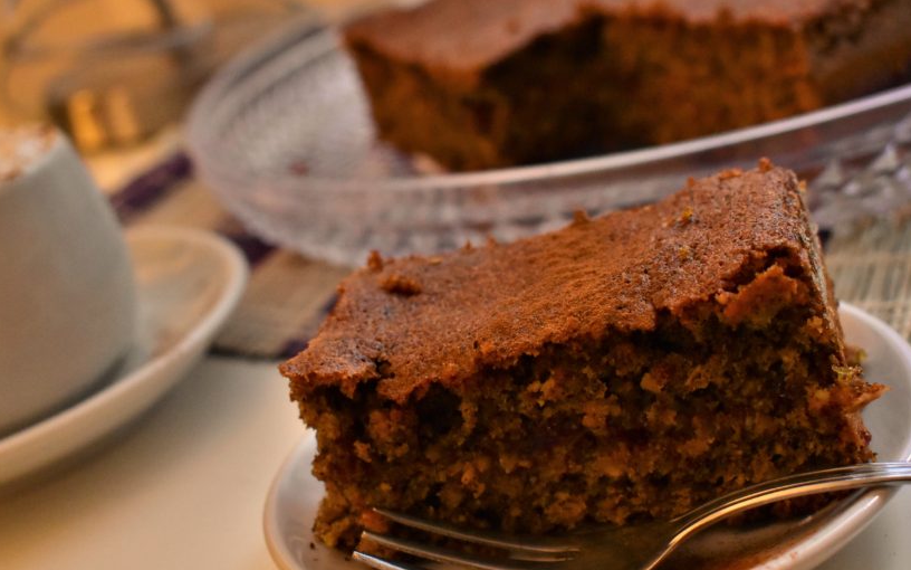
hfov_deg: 34.5
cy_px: 317
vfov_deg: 22.0
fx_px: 1465
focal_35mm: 59
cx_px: 476
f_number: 5
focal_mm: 30
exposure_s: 1/30
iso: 3200
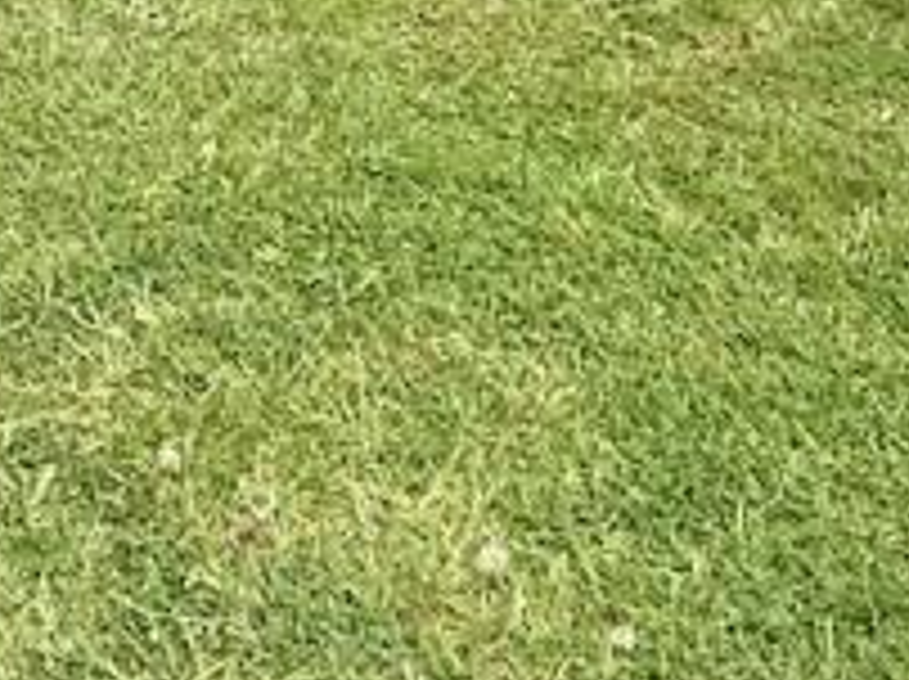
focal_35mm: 71
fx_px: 1862
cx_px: -68
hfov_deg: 25.6
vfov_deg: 14.5
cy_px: -905
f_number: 2.2
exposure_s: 1/1068
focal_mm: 2.22
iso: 50
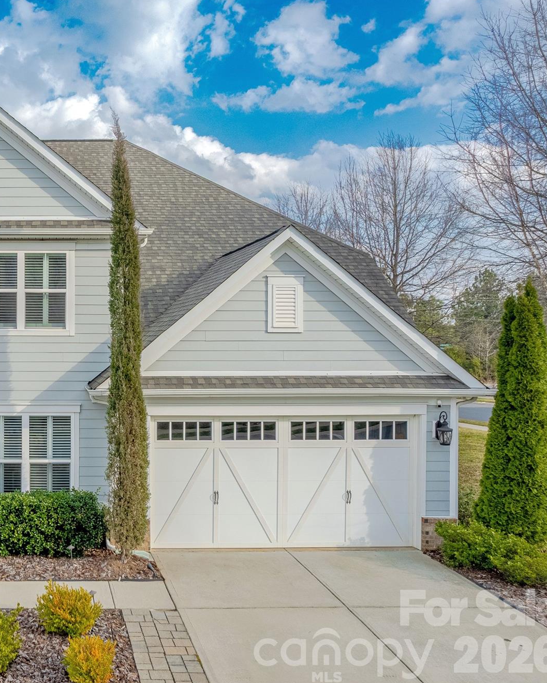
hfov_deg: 41.4
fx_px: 647
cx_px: 35
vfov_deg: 55.7
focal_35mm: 32
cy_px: 339
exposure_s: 1/2000
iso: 100
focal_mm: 8.38
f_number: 2.8
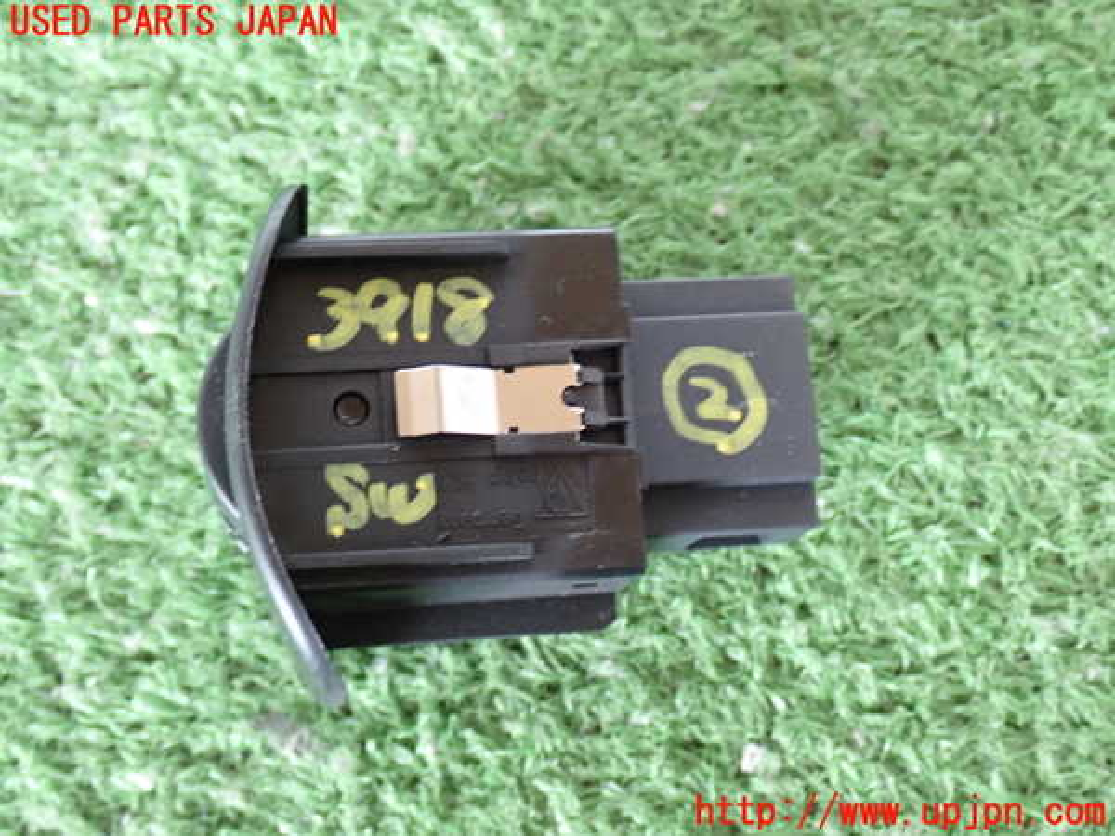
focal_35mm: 54
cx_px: 558
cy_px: 418
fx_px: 1739
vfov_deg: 27.0
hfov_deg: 35.5
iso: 800
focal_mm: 9.65
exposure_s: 1/25
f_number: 3.3
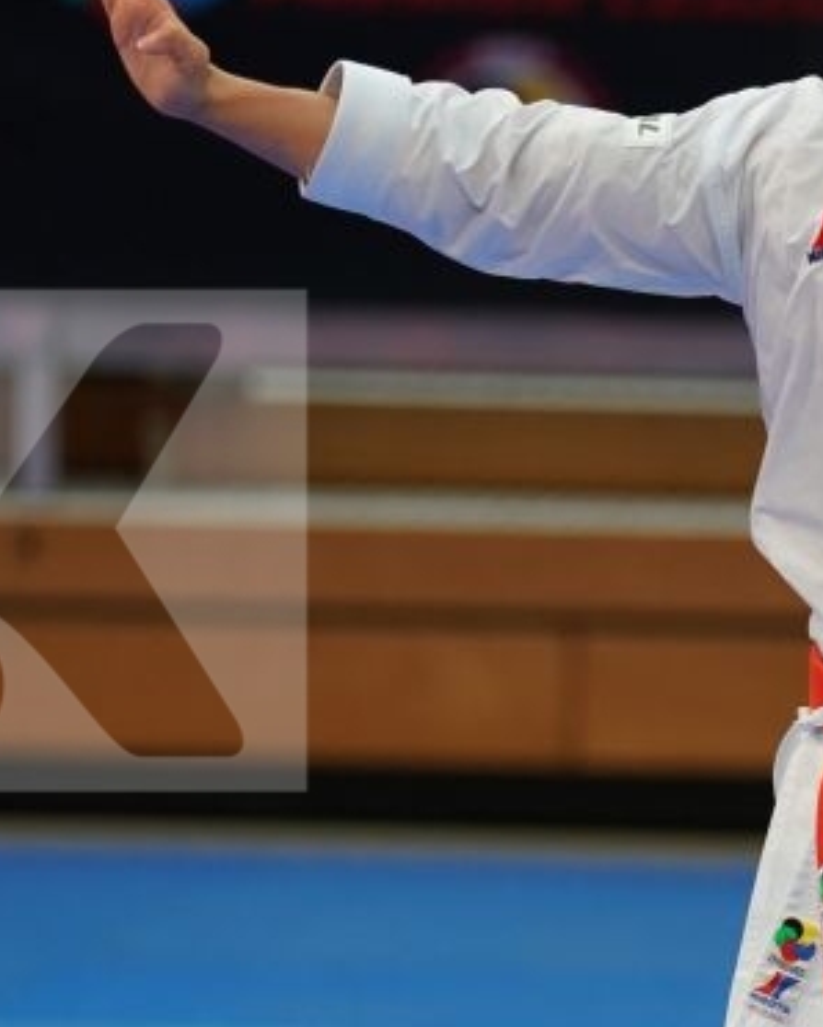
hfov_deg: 3.2
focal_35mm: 487
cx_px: 986
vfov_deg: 4.0
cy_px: 541
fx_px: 14816
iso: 800
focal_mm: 161
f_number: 2.8
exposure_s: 1/500
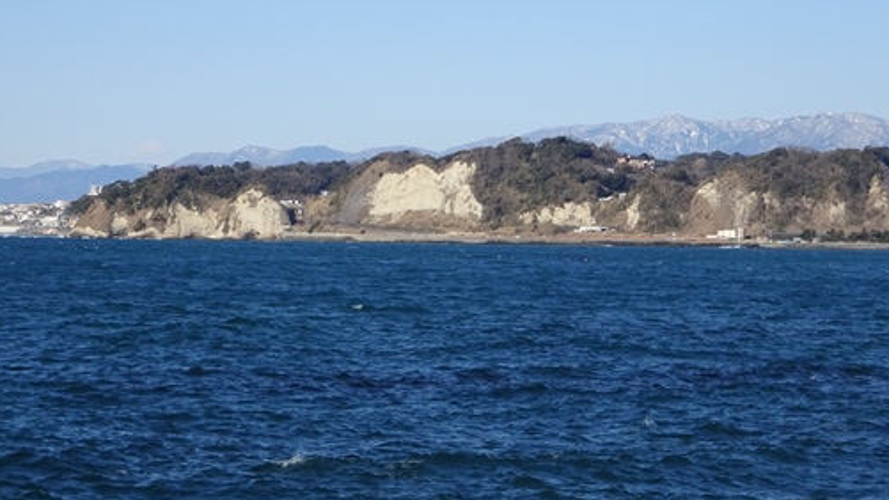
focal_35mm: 146
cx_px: 456
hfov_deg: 14.7
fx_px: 3442
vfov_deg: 8.3
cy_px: 162
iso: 80
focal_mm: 16.46
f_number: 5.6
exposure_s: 1/400
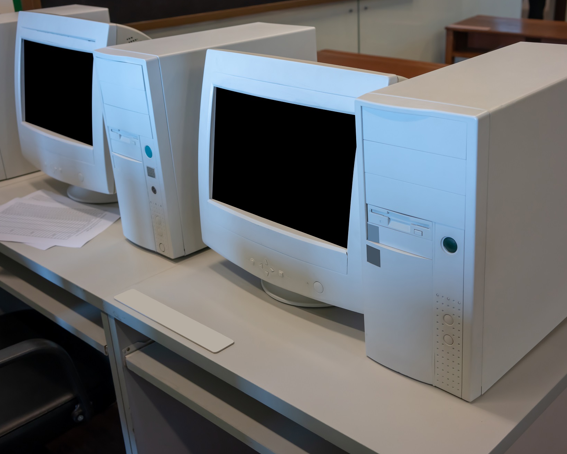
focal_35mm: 40
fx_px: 671
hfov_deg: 45.6
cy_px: 226
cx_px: 329
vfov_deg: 37.3
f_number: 6.3
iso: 1000
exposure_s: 1/60
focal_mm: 35
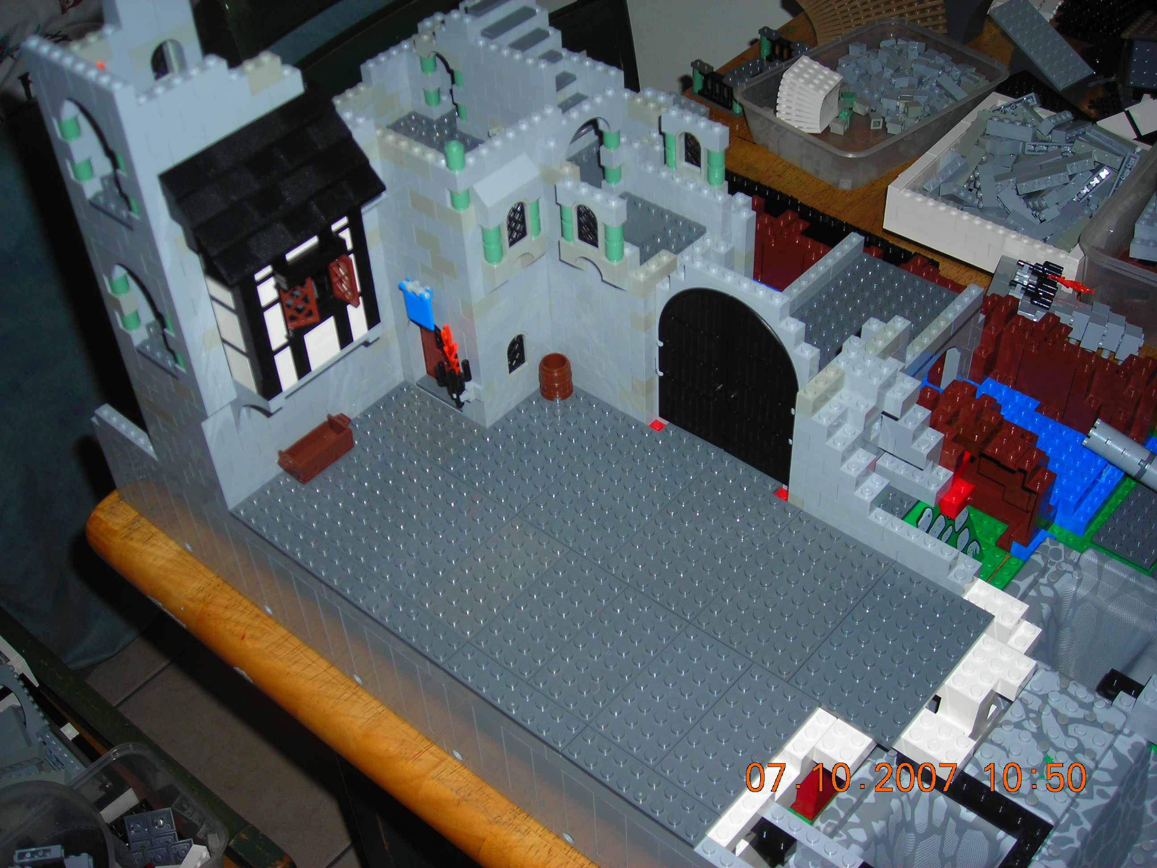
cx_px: 578
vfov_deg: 35.1
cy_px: 434
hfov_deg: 45.8
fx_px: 1370
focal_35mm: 41
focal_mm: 6.8
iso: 50
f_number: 3.3
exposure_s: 1/60.1
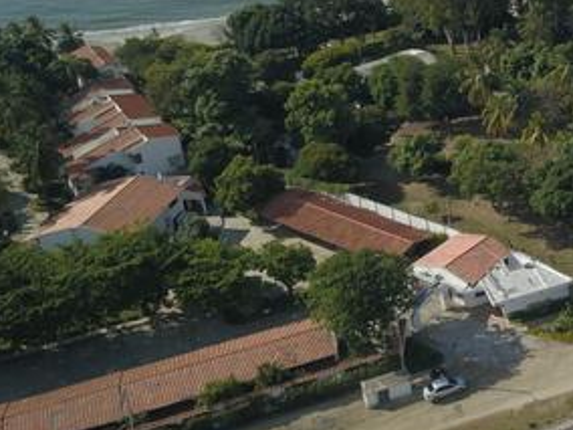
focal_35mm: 61
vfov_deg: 23.4
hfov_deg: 28.7
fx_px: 1010
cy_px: 50
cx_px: 635
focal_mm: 4.7
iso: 100
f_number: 2.2
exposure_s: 1/2000
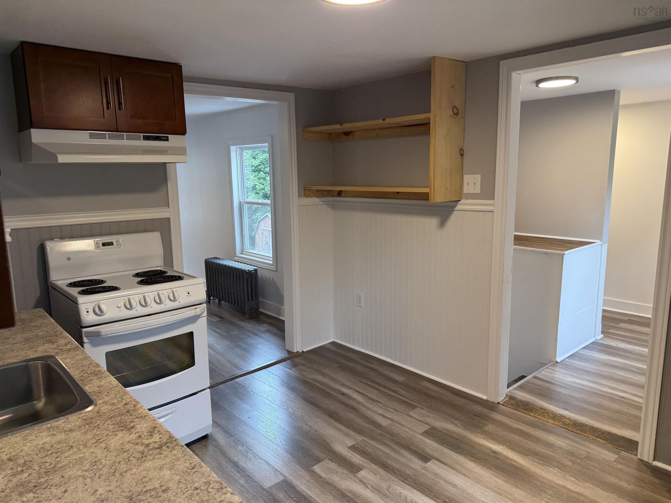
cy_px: 252
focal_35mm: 24
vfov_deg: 56.8
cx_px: 336
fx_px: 465
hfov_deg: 71.6
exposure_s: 1/60
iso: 100
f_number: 1.78
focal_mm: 6.76
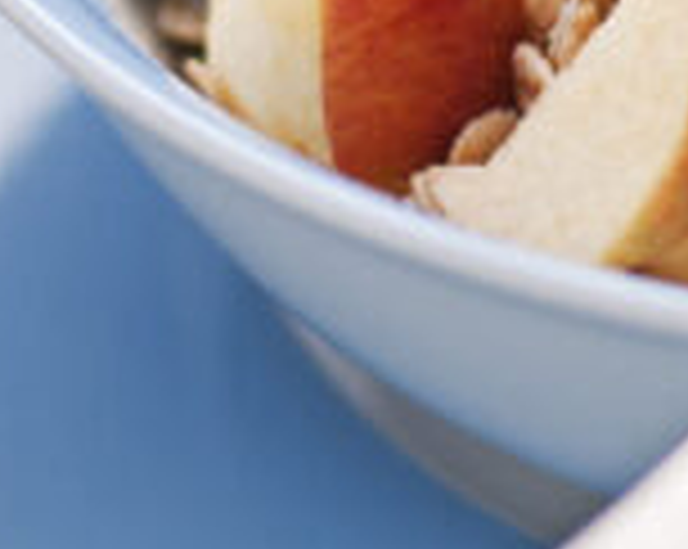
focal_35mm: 471
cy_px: -320
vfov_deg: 3.3
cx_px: 409
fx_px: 9578
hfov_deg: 4.1
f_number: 2.2
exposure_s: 1/160
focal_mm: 50
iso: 100
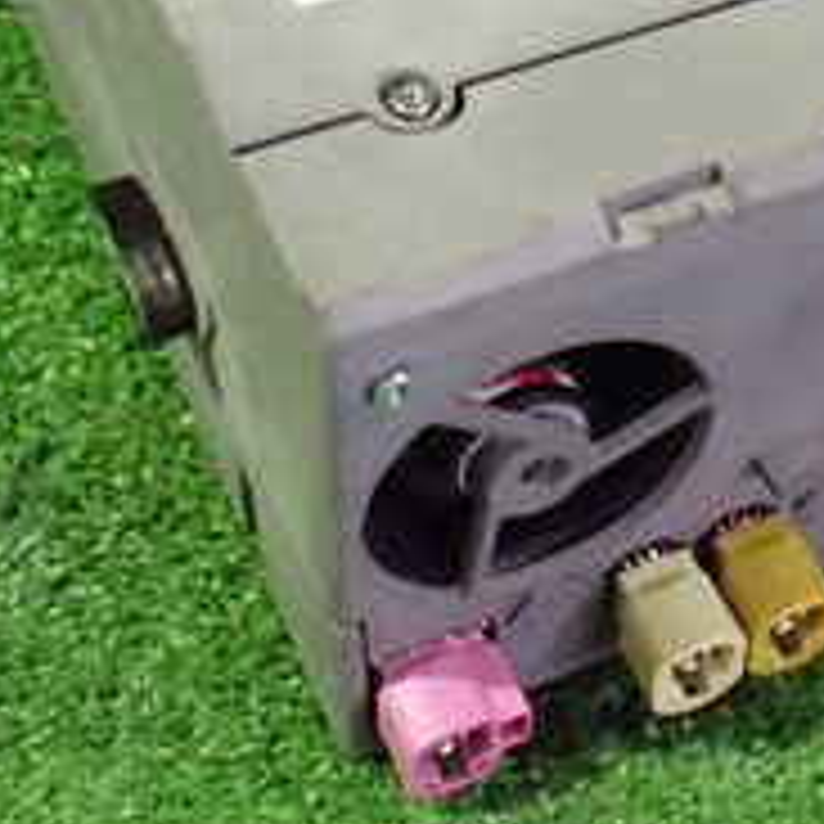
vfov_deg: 19.5
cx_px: 644
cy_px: 68
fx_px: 2343
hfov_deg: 19.8
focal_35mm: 87
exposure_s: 1/30
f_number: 2.3
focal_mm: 5.4
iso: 1250
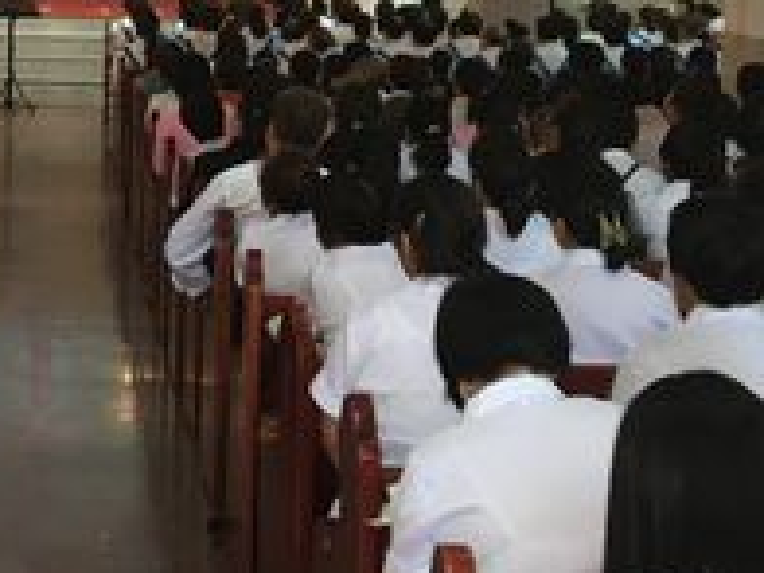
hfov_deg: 21.5
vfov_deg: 16.3
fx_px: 1964
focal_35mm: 89
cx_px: 66
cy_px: 35
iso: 80
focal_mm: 4.15
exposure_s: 1/33
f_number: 2.2
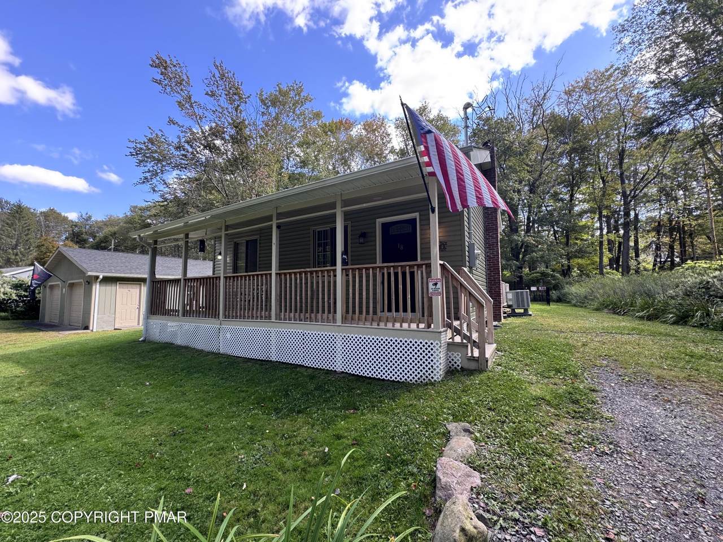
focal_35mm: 14
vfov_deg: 85.7
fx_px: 292
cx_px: 362
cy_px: 271
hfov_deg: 102.1
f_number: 2.2
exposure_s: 1/99
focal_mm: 2.22
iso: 50
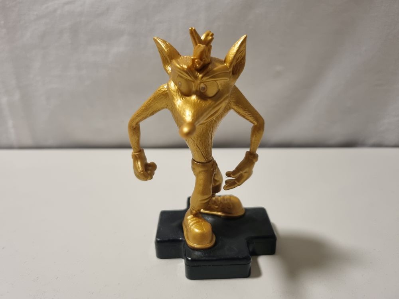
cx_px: 200
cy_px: 150
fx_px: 300
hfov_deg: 67.3
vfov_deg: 53.1
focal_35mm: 26
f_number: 1.8
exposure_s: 1/50
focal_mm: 5.4
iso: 320
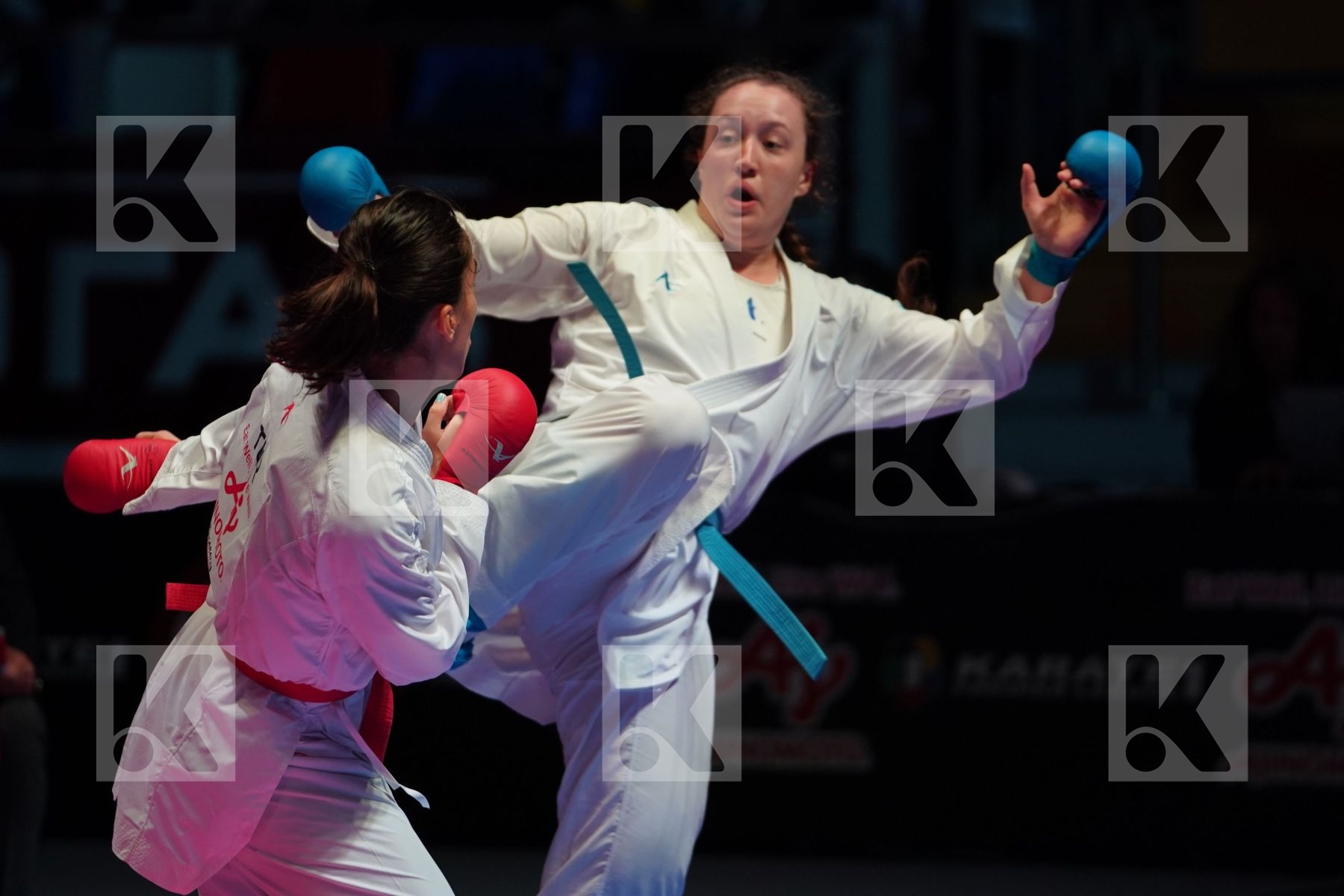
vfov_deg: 4.6
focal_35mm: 300
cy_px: 448
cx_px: 672
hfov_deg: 6.9
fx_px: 11199
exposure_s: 1/1000
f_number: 2.8
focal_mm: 200
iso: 1250
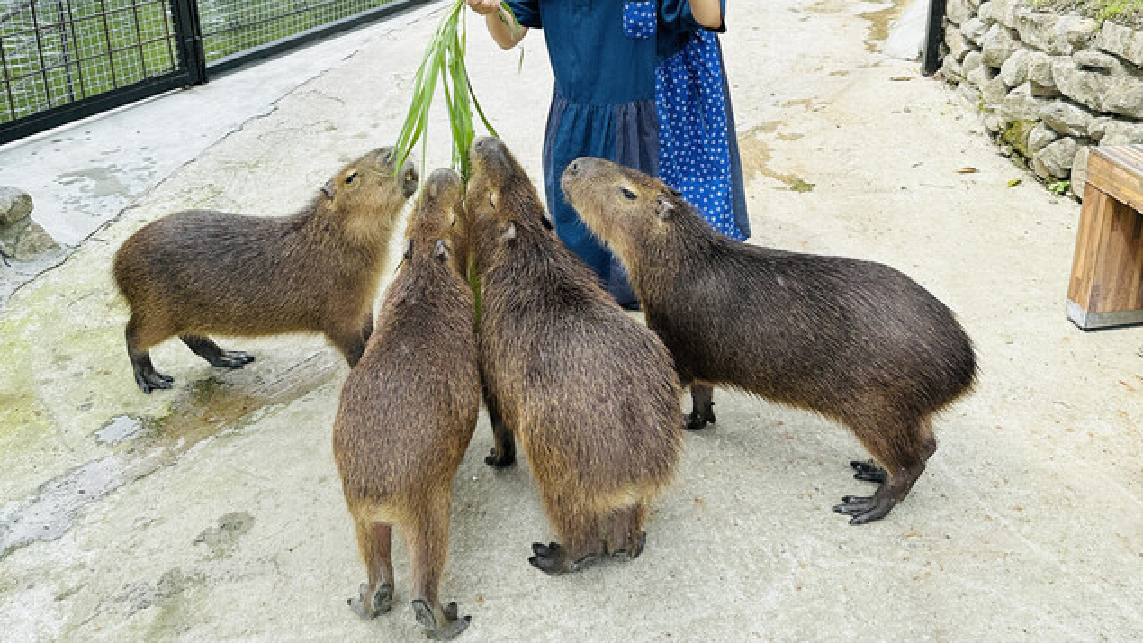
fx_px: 1061
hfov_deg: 56.6
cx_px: 572
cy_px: 158
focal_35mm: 35
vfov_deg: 33.0
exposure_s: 1/1062
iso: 80
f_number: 1.78
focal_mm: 6.86
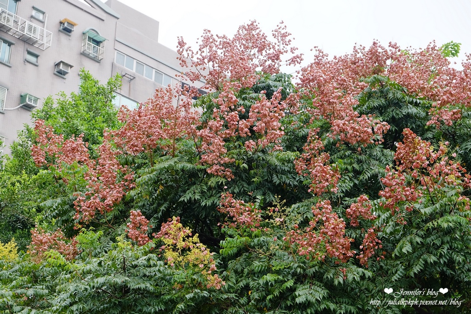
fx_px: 955
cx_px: 236
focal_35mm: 73
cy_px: 157
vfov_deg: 18.7
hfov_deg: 27.7
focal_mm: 48.4
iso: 800
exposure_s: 1/140
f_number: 5
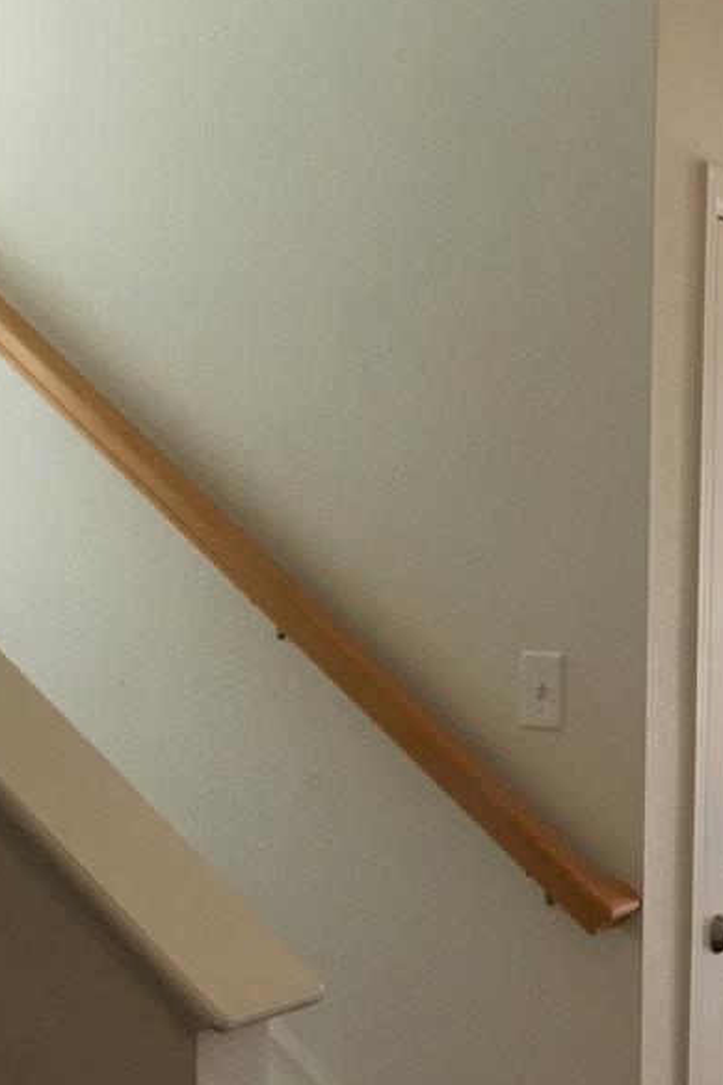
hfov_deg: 21.2
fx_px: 1869
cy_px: 791
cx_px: 723
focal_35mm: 62
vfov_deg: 31.9
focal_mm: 4.15
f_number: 2.2
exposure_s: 1/30
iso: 125
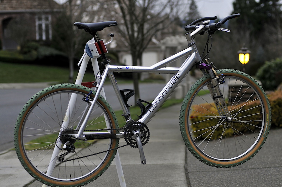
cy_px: 94
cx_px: 141
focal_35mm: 75
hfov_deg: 27.0
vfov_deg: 18.1
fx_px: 587
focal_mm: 50
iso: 200
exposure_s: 1/320
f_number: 2.2
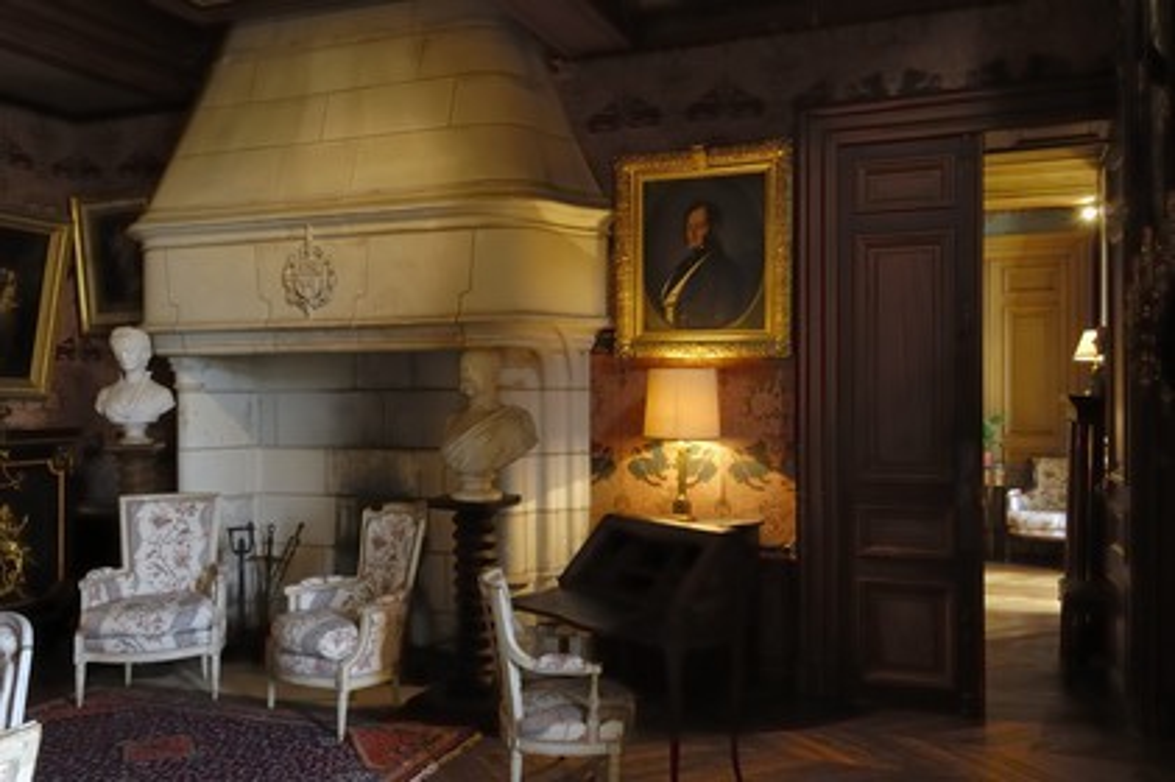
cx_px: 588
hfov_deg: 62.0
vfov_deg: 43.5
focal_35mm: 30
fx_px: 978
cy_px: 391
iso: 100
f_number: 13
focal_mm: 20
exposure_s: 1.8
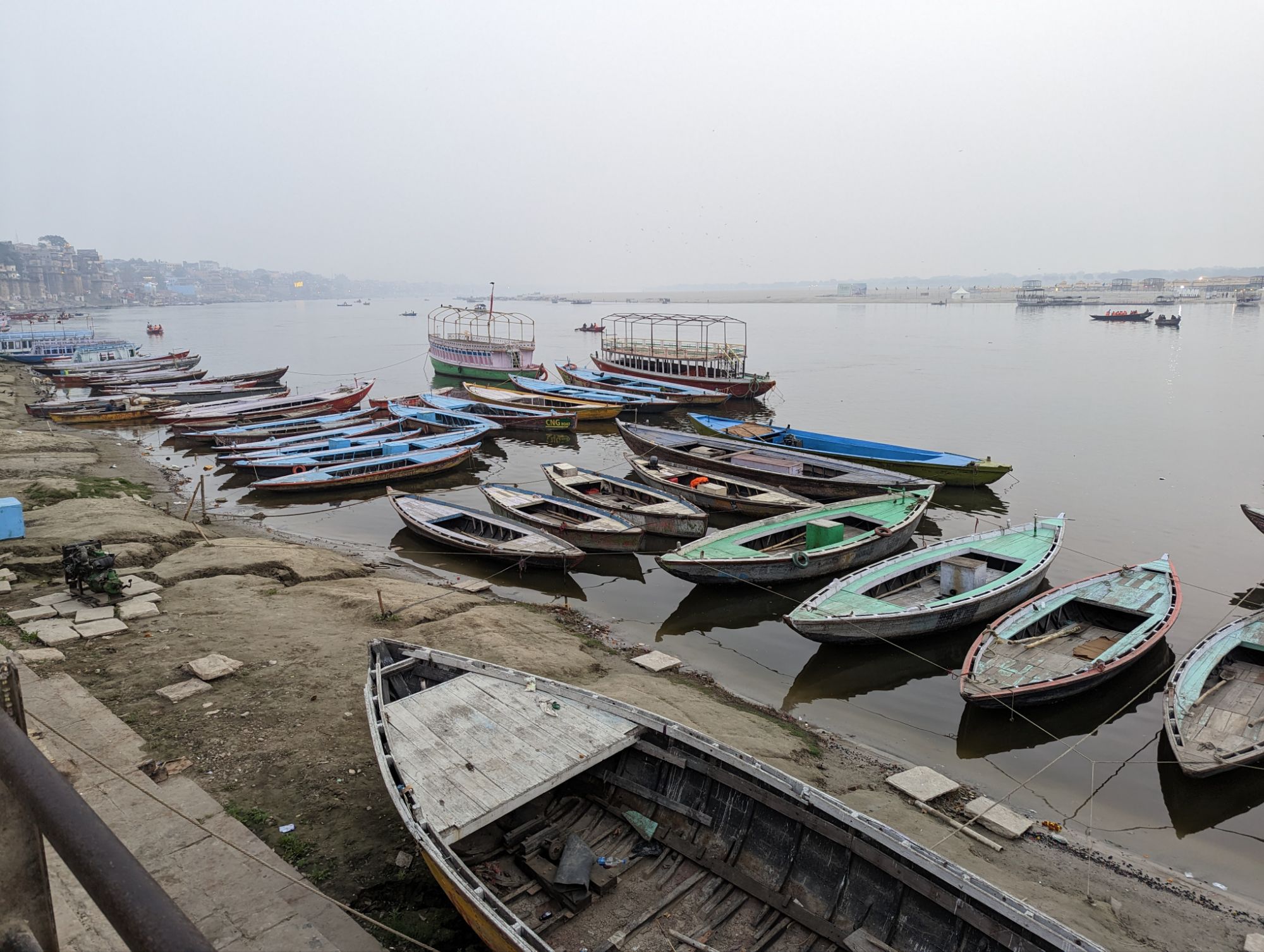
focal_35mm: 24
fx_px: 878
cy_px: 476
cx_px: 632
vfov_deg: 56.9
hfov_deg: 71.5
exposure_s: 1/23.9
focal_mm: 6.81
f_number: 1.85
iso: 62
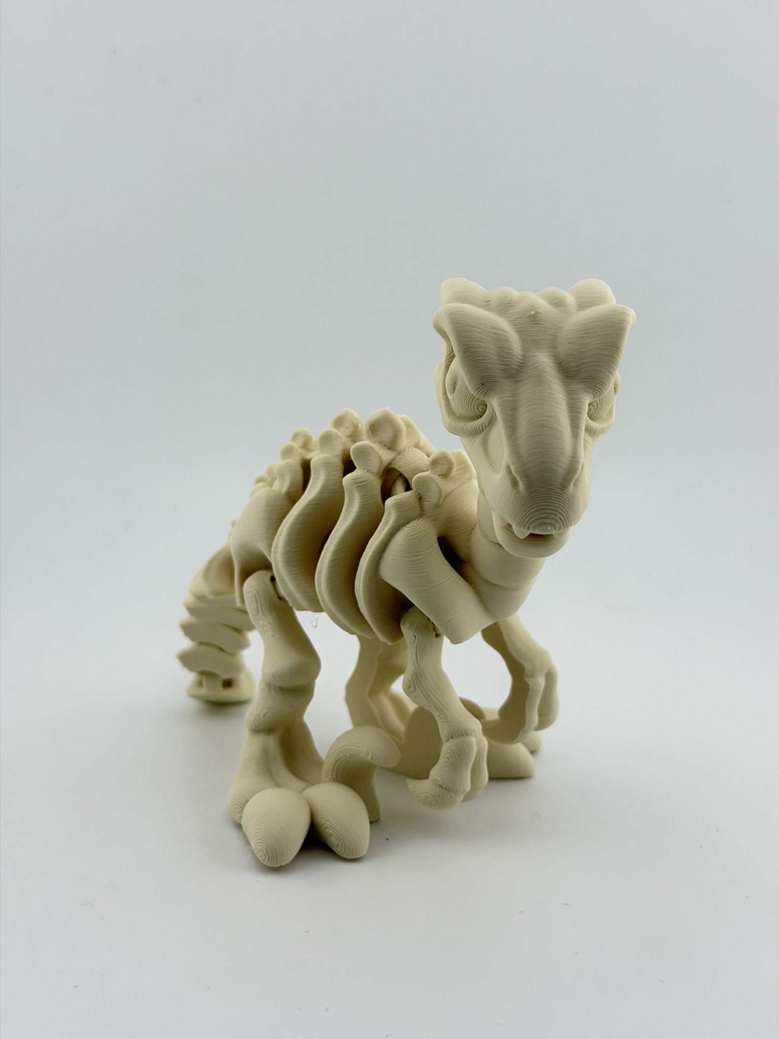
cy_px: 520
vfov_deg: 39.7
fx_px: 1440
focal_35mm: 48
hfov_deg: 30.3
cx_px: 390
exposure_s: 1/2146
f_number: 1.78
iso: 64
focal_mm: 6.76
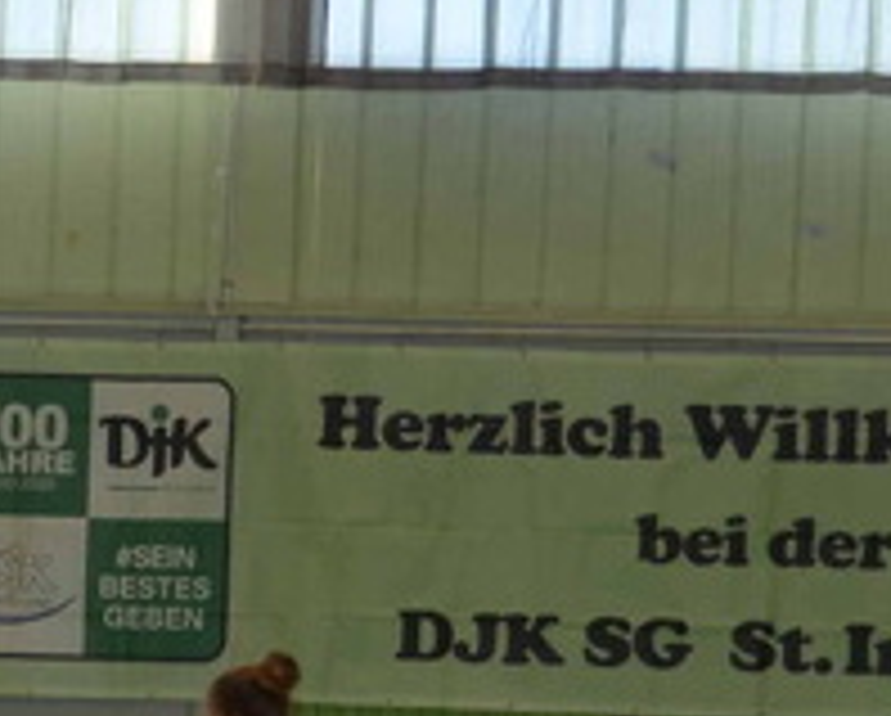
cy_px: 684
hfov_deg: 8.8
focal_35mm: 213
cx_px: -603
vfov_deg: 7.3
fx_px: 5625
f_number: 4.5
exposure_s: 1/60
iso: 160
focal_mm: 38
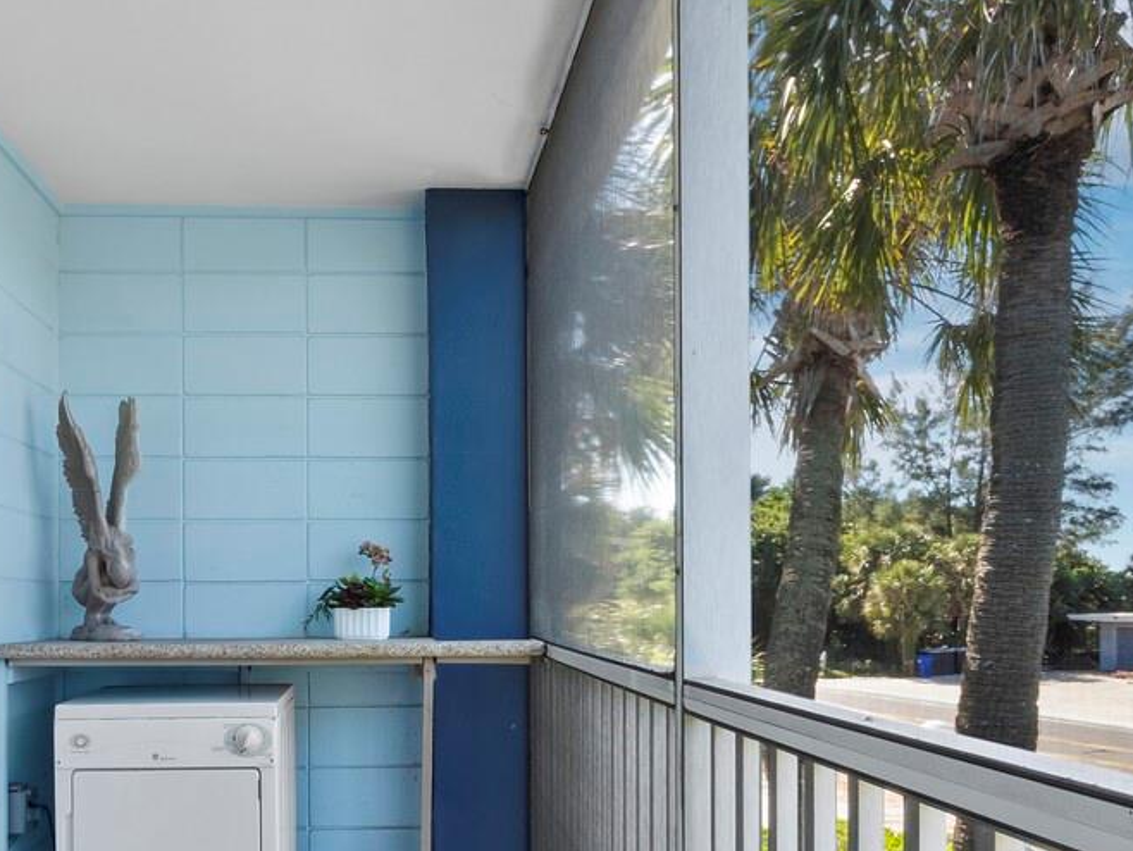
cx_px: 443
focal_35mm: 34
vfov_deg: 41.0
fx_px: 1113
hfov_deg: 53.5
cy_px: 603
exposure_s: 1/10
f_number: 11
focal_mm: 7
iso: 250
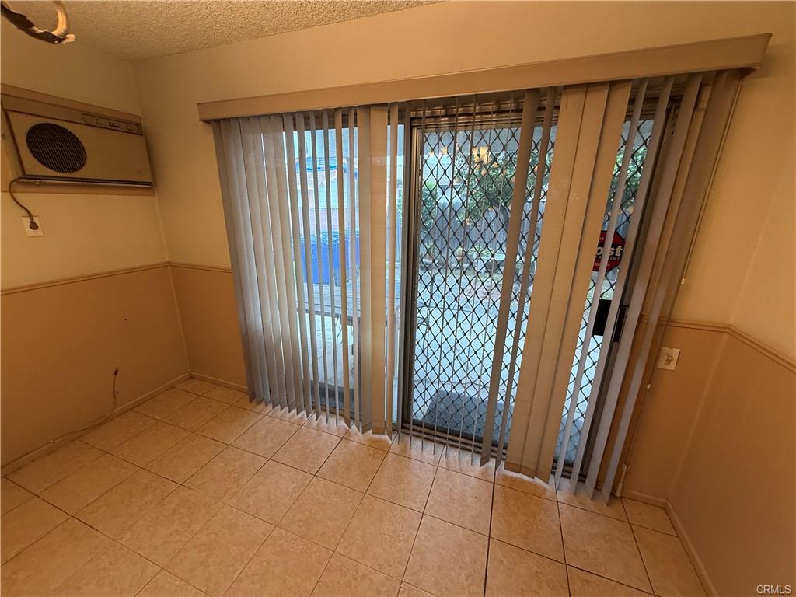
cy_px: 298
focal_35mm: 14
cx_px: 398
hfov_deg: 102.1
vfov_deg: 85.7
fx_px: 322
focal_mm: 2.22
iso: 200
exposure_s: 1/60
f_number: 2.2
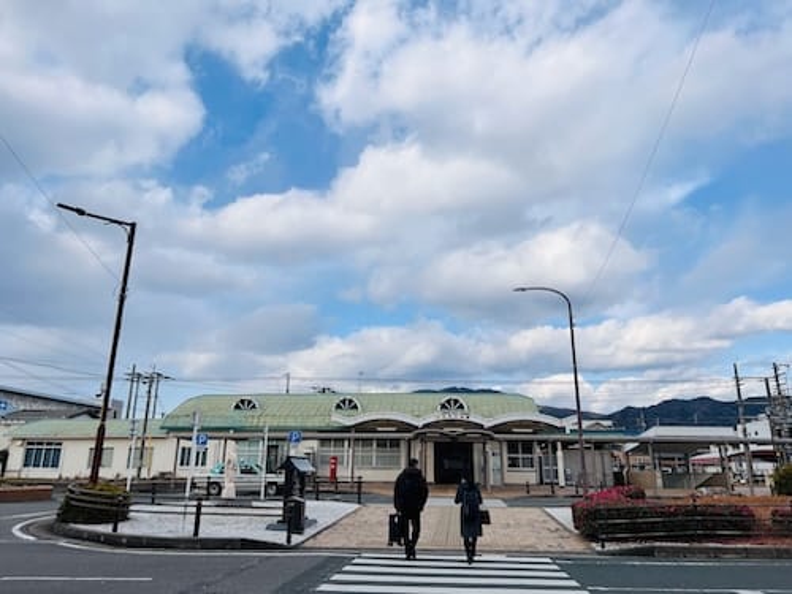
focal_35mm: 26
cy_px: 297
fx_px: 595
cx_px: 396
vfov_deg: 53.1
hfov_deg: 67.3
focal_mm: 5.7
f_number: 1.5
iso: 50
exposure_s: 1/5076
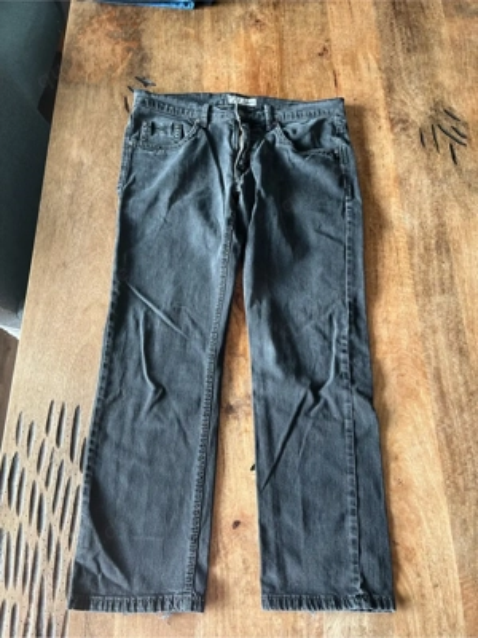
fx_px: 479
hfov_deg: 53.1
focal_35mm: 26
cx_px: 239
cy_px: 319
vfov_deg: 67.3
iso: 125
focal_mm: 5.7
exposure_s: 1/116
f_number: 1.5
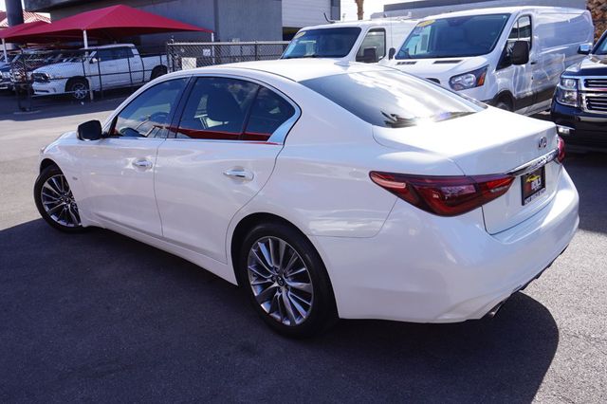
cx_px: 304
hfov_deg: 62.0
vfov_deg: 43.6
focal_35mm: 30
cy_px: 202
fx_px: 506
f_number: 10
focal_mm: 20
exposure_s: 1/80
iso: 100
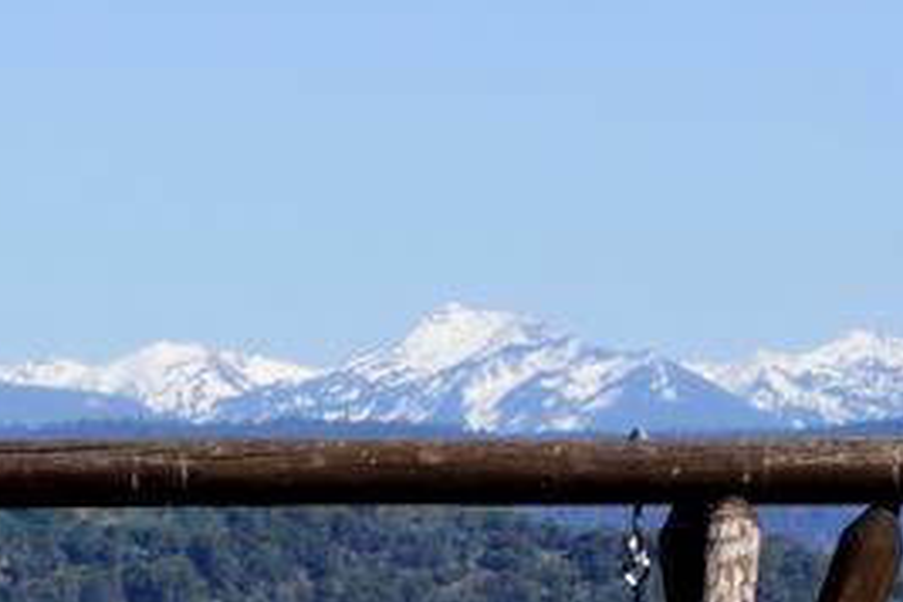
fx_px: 12541
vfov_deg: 2.7
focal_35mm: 500
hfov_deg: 4.1
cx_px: 49
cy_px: 879
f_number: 13
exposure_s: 1/160
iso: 100
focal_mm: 55
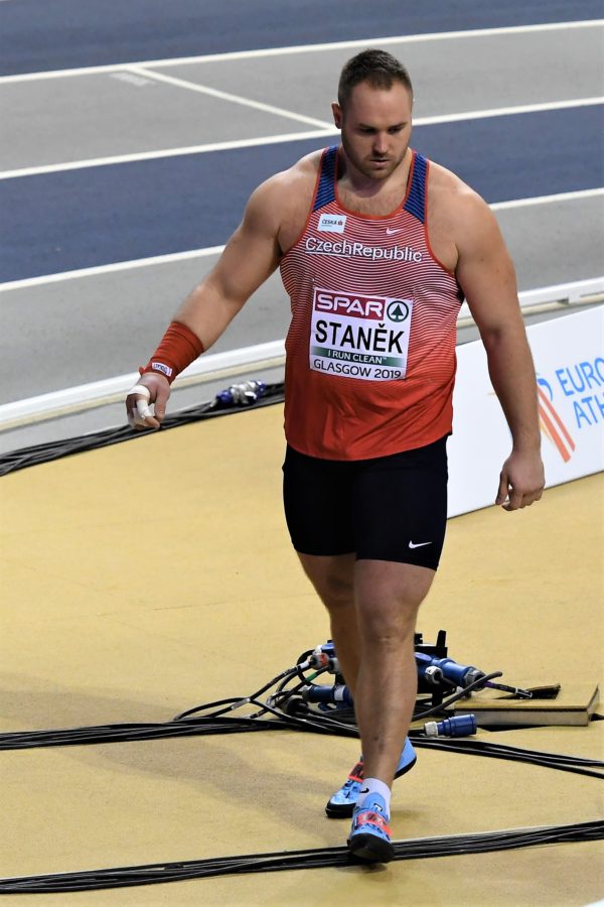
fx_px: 5662
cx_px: 302
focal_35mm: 225
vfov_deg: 9.1
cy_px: 454
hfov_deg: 6.1
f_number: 3.5
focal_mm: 150
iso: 1600
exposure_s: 1/400
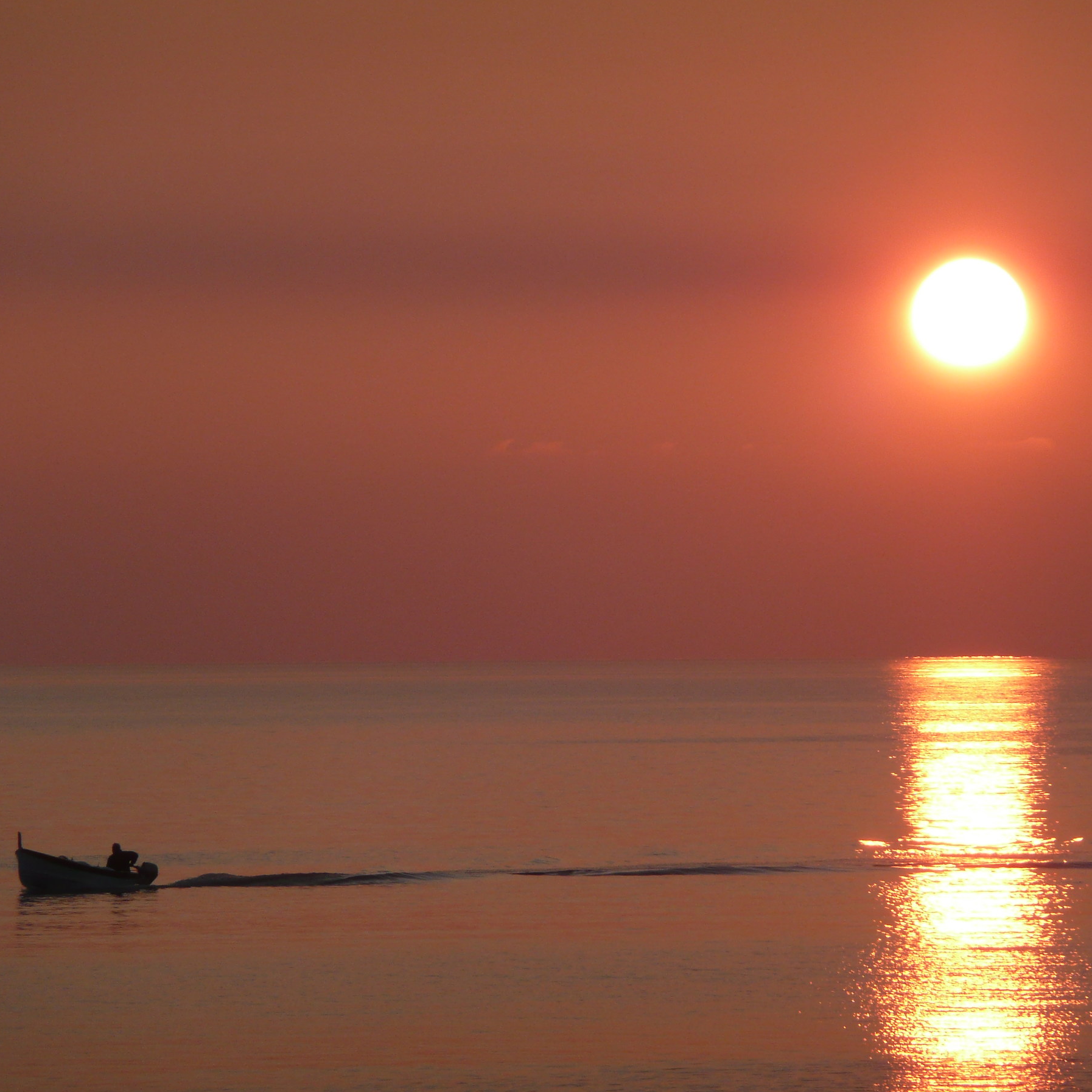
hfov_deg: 5.3
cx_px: 637
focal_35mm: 331
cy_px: 545
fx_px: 11814
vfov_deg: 5.3
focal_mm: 46
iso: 100
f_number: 4.9
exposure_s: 1/640
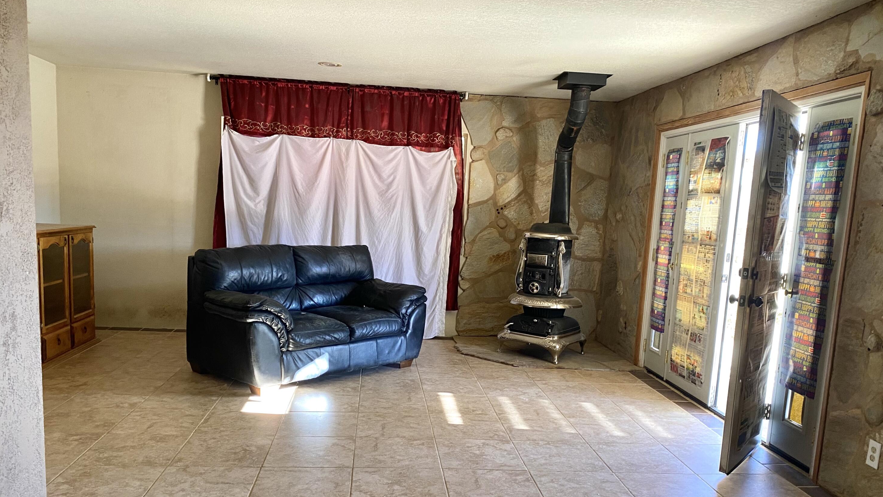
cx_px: 435
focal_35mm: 29
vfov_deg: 39.9
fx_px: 679
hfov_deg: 66.1
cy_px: 306
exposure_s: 1/68
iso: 125
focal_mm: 4.25
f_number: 1.8
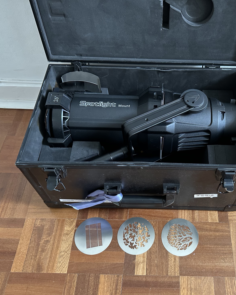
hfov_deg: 45.1
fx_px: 279
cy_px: 150
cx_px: 158
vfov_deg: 55.7
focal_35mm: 32
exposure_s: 1/60
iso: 320
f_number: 1.78
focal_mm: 6.86
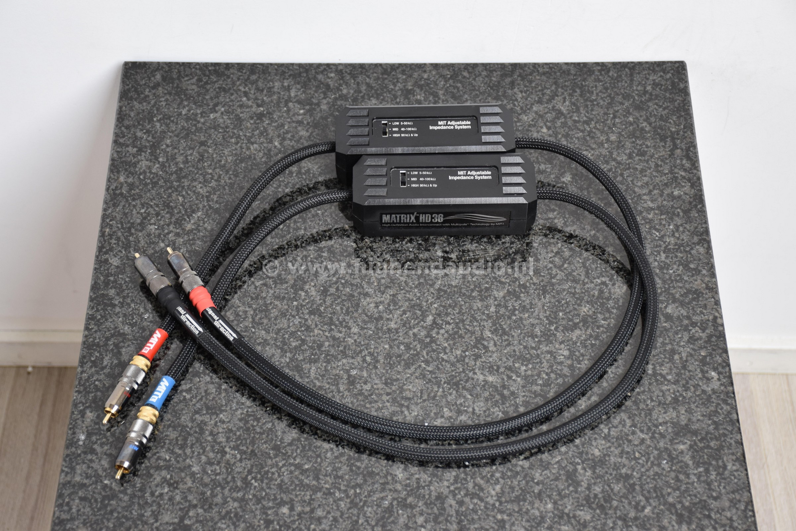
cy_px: 266
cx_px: 398
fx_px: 1492
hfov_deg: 29.9
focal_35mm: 68
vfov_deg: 20.2
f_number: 4.5
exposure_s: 1/60
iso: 500
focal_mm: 45
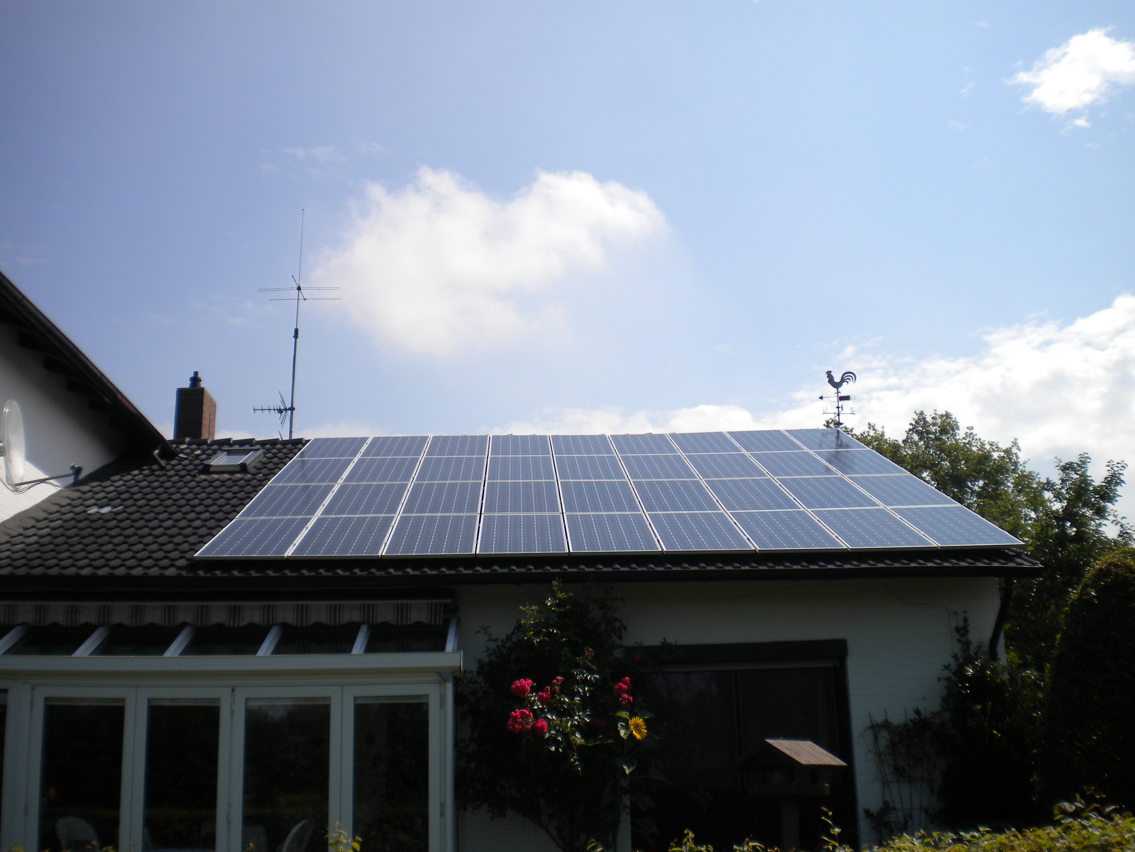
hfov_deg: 52.6
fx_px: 1148
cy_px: 426
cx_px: 568
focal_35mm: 35
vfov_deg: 40.7
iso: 80
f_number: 4.6
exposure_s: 1/1000
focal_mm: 6.3
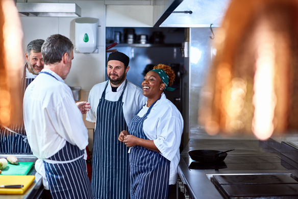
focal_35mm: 85
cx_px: 149
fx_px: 704
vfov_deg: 16.1
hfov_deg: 23.9
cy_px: 100
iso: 1000
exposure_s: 1/250
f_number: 2.2
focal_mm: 85
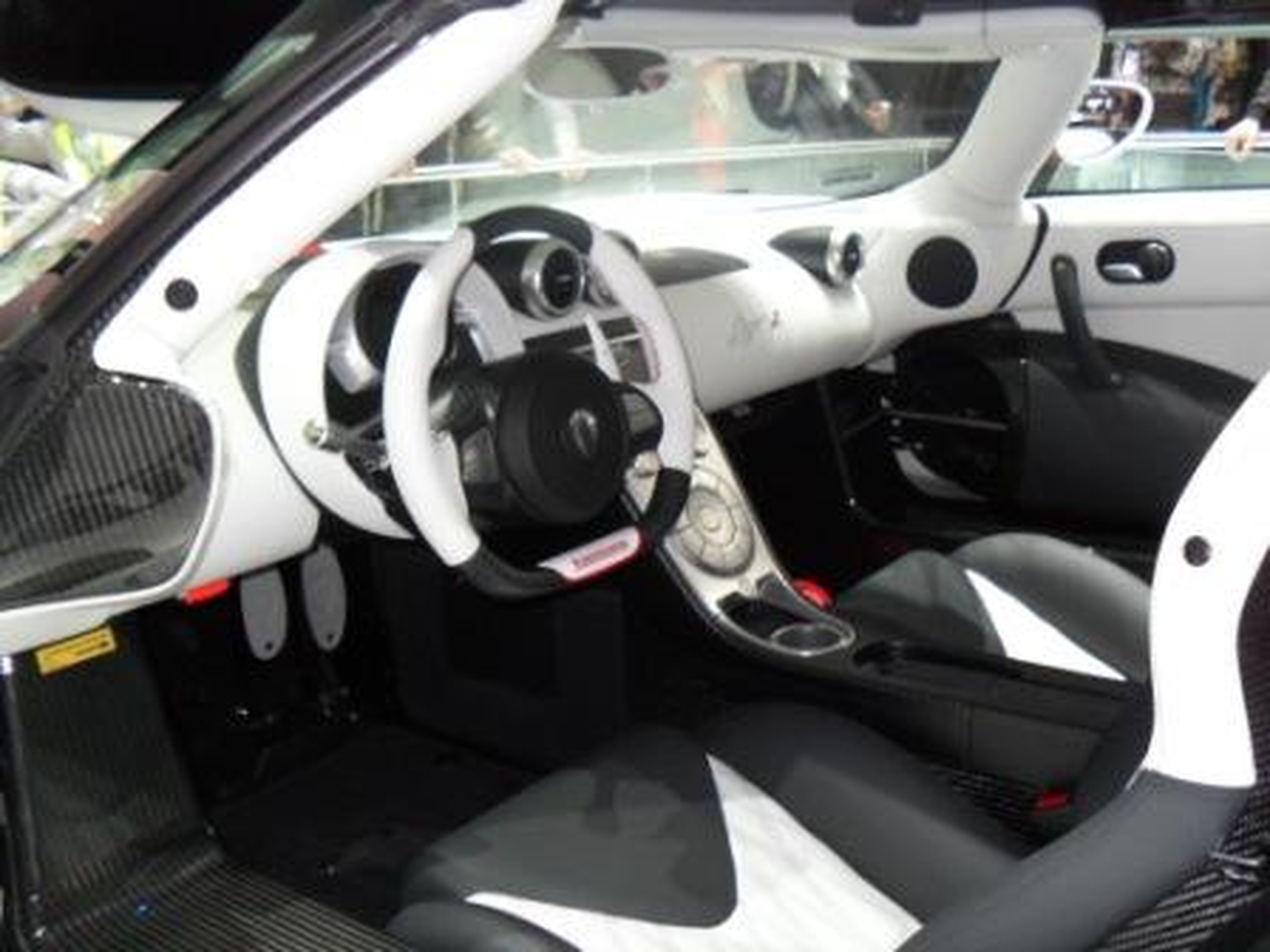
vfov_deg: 40.7
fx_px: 1284
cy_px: 476
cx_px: 635
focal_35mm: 35
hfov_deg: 52.6
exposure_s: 1/45
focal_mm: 6.3
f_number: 3
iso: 200
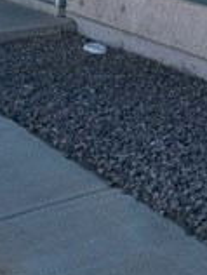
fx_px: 771
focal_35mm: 97
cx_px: 179
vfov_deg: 18.9
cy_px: -66
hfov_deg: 15.1
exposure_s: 1/3717
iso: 80
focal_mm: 6.86
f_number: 1.78
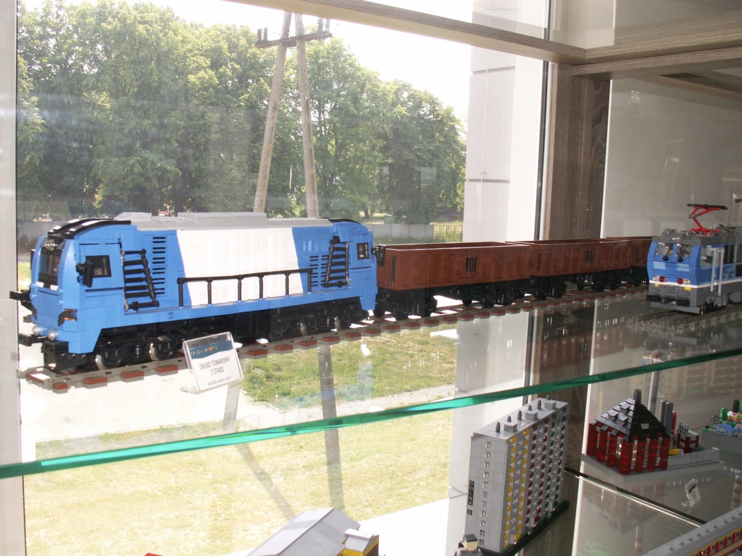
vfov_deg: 40.7
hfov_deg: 52.6
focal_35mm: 35
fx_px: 750
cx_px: 371
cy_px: 278
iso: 50
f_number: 5
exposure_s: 1/60
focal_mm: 5.86
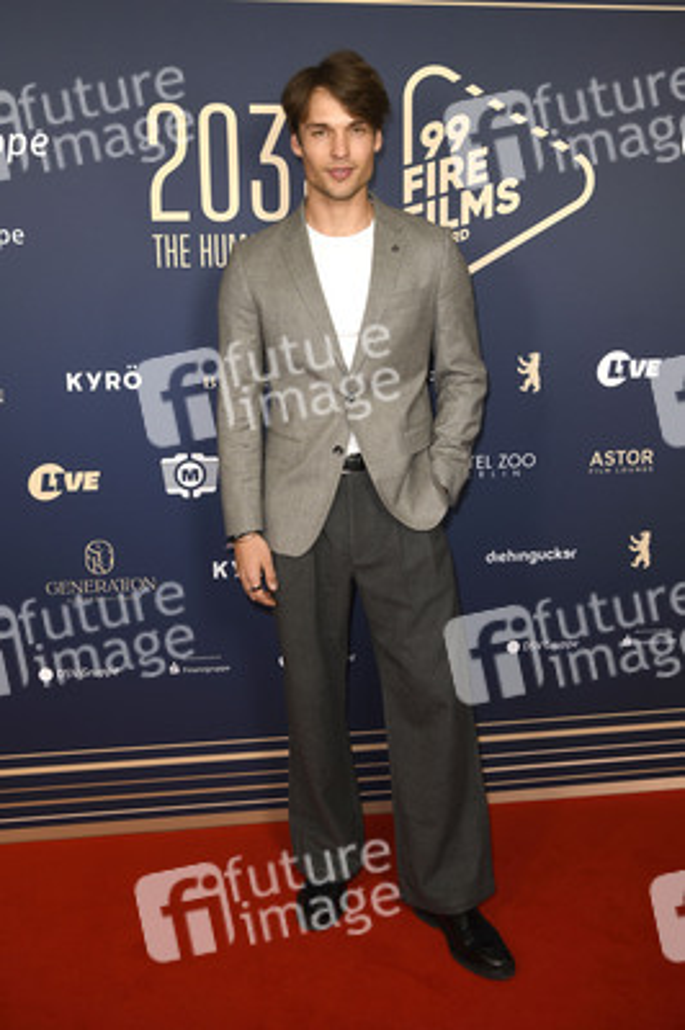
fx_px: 915
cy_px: 515
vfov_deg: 58.8
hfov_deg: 41.0
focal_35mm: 32
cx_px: 342
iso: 640
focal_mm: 32
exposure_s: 1/320
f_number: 5
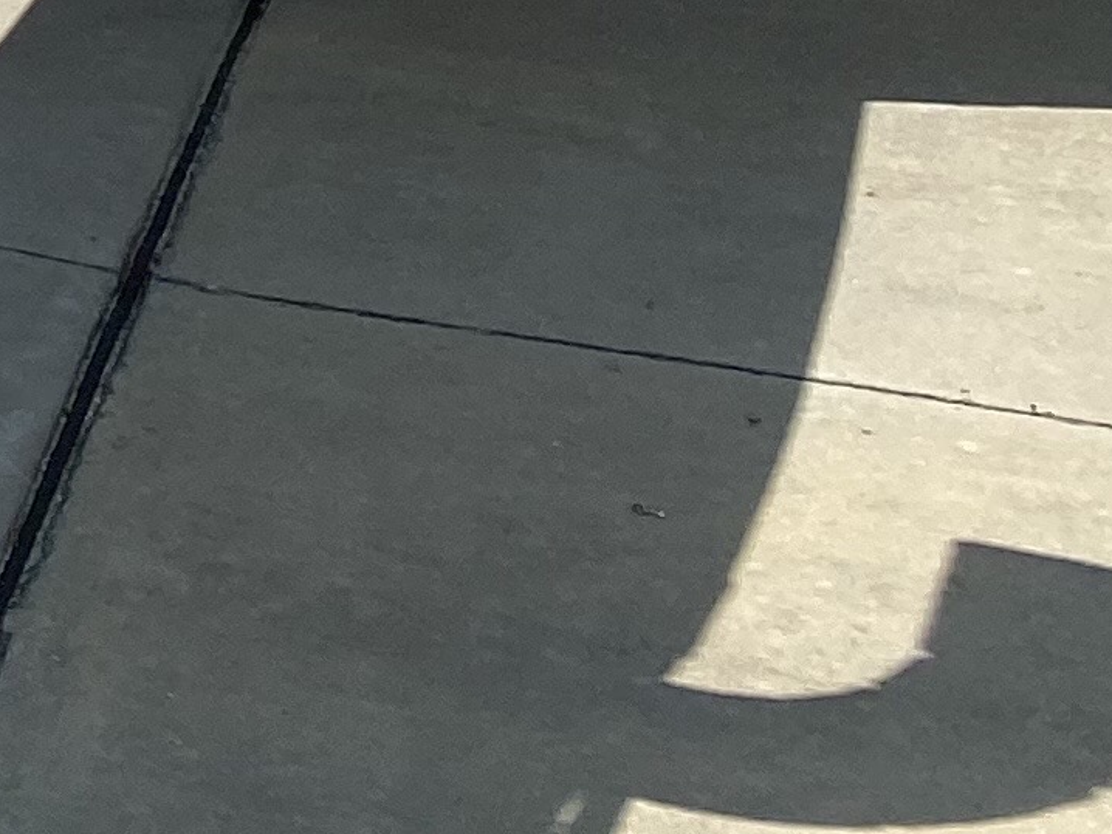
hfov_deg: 11.3
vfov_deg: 8.8
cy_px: -1430
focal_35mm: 146
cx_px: -1567
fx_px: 4692
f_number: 1.8
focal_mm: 4.25
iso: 32
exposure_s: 1/5263
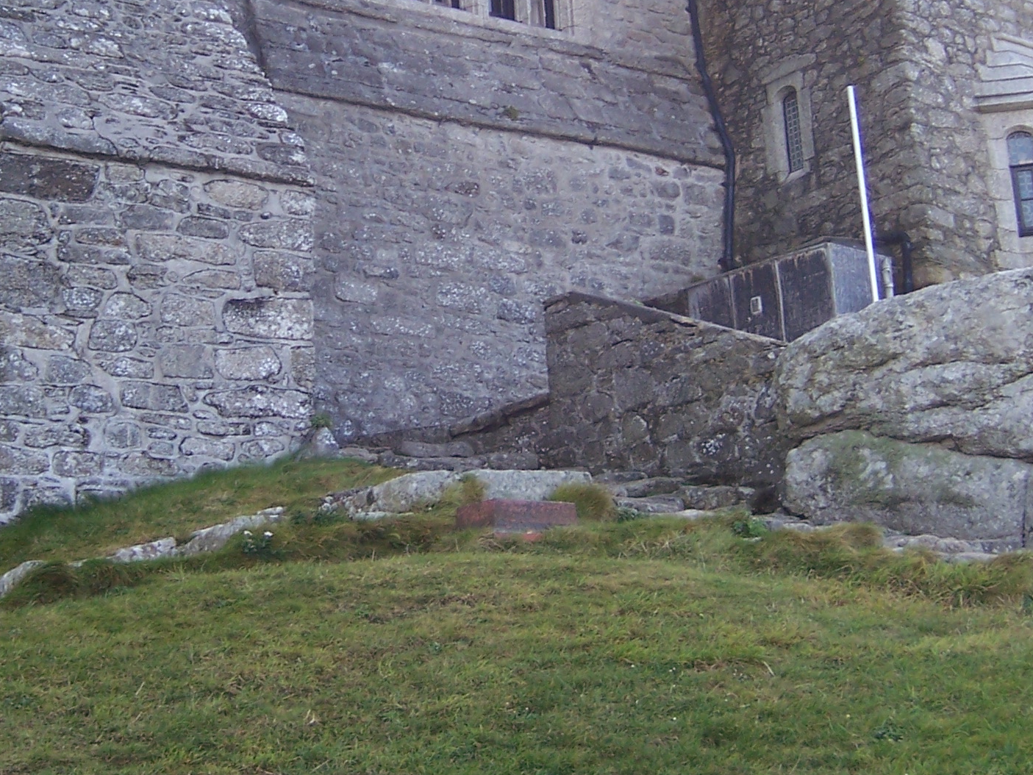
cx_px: 424
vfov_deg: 22.0
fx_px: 1970
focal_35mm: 66
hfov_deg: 29.3
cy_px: 158
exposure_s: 1/250
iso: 80
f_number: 2.8
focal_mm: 6.2
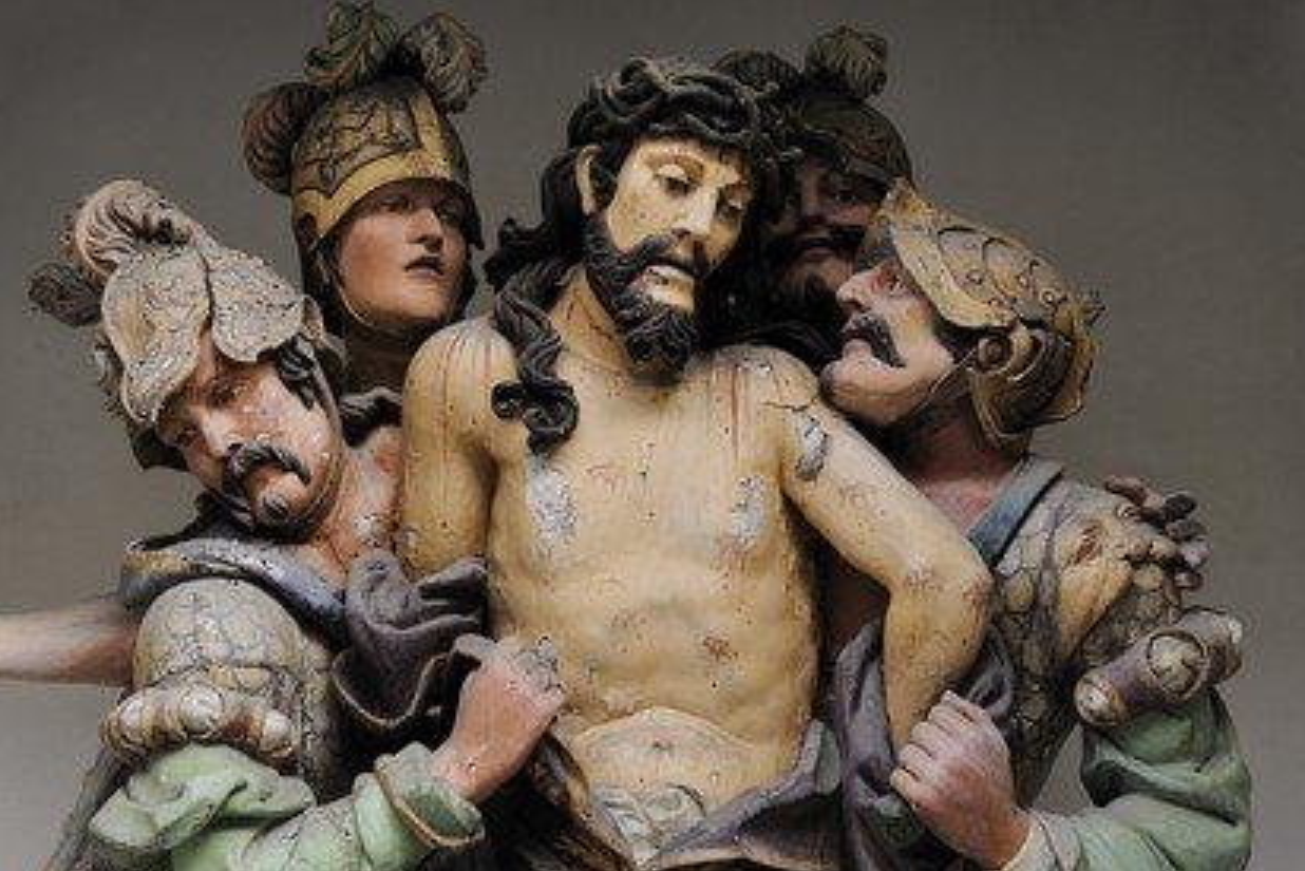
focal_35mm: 53
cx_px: 662
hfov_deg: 37.5
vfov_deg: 25.5
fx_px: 1922
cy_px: 437
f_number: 4.5
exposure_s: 1/60
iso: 200
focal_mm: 52
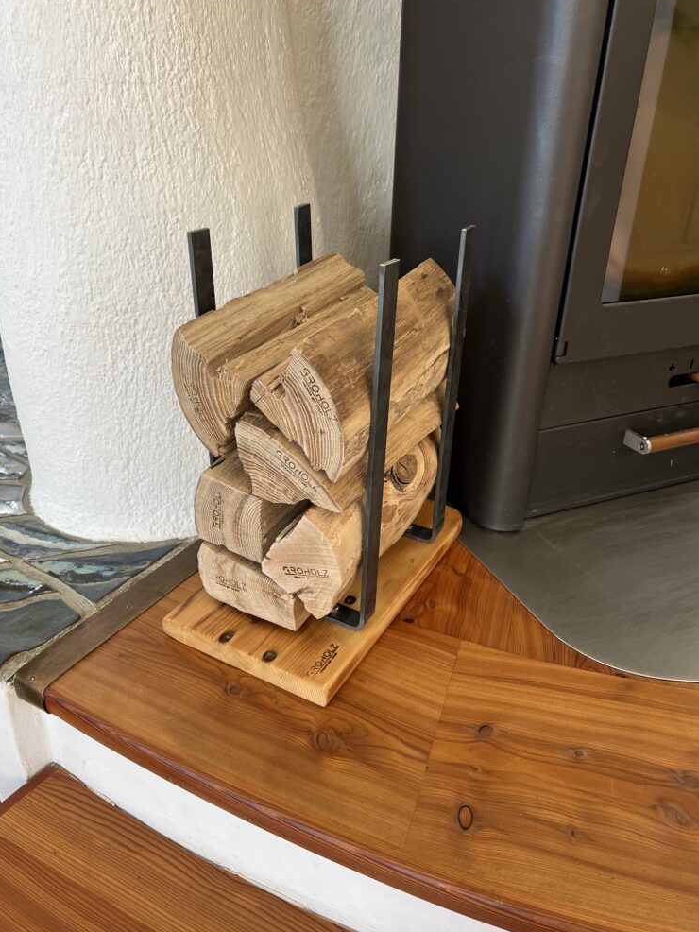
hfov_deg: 51.4
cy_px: 471
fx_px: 727
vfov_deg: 65.3
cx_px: 346
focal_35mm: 27
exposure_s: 1/121
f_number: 1.5
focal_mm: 5.7
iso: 100
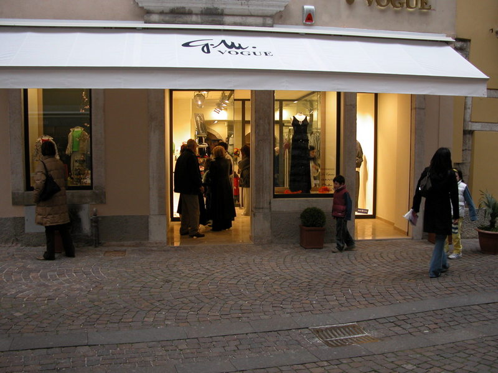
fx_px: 504
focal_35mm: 35
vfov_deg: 40.7
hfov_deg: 52.6
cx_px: 249
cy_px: 186
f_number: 2.8
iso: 100
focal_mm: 8.9
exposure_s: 1/58.2
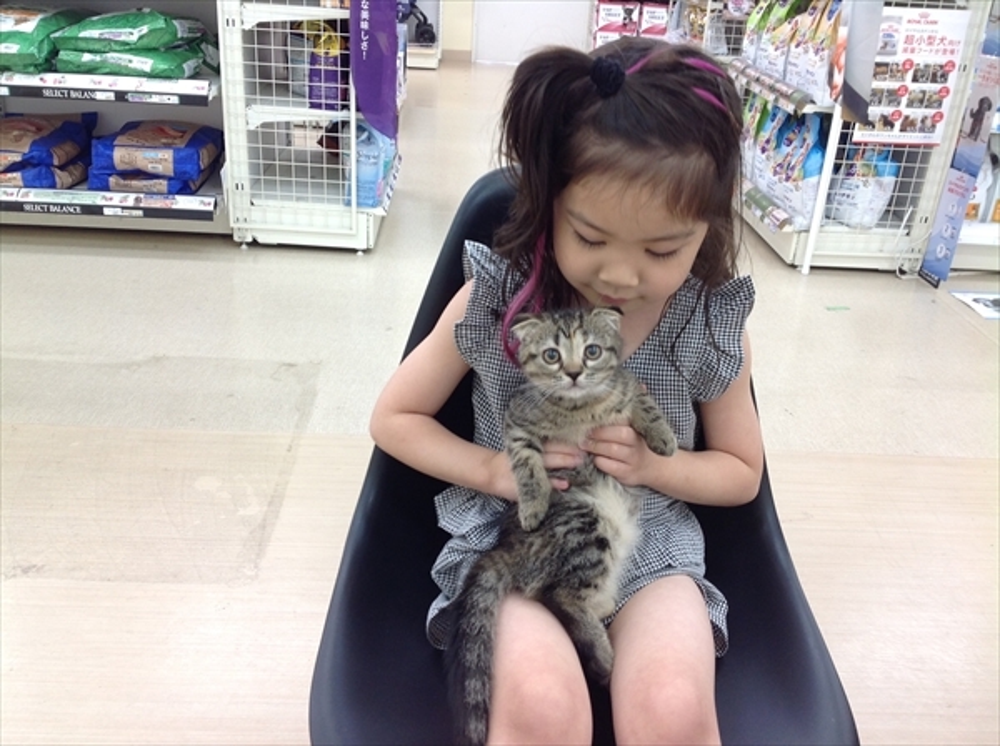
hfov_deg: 52.7
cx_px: 500
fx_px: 1009
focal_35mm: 35
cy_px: 373
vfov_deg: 40.6
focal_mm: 4.28
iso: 50
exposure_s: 1/20
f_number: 2.4
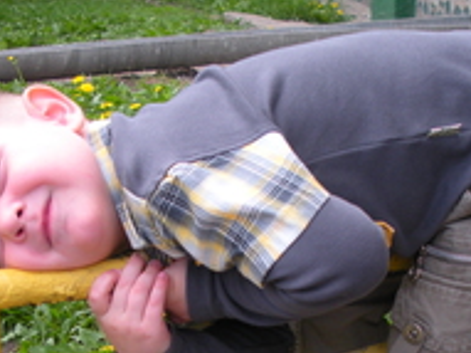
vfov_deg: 16.9
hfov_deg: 23.0
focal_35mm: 85
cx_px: 256
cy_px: 360
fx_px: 1156
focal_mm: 6.3
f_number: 3.5
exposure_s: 1/145
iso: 64
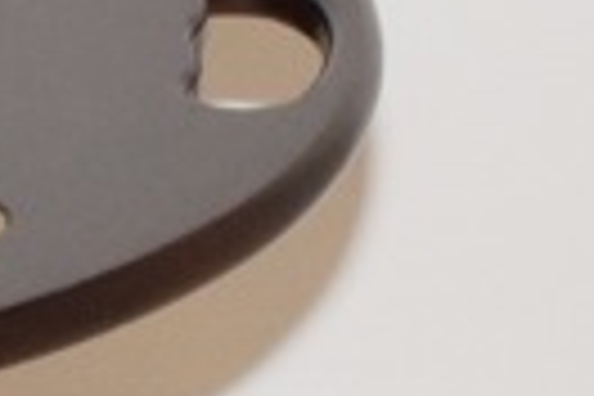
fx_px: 10275
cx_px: -1638
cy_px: 403
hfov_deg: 3.2
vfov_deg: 2.2
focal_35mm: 623
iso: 3200
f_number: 5.6
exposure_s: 1/60
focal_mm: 55
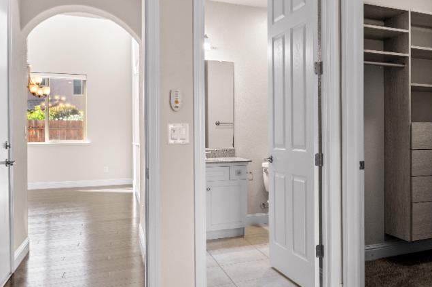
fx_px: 396
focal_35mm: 33
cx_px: 309
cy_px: 149
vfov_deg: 39.9
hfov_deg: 55.3
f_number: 9
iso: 250
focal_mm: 14
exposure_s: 1/2.5
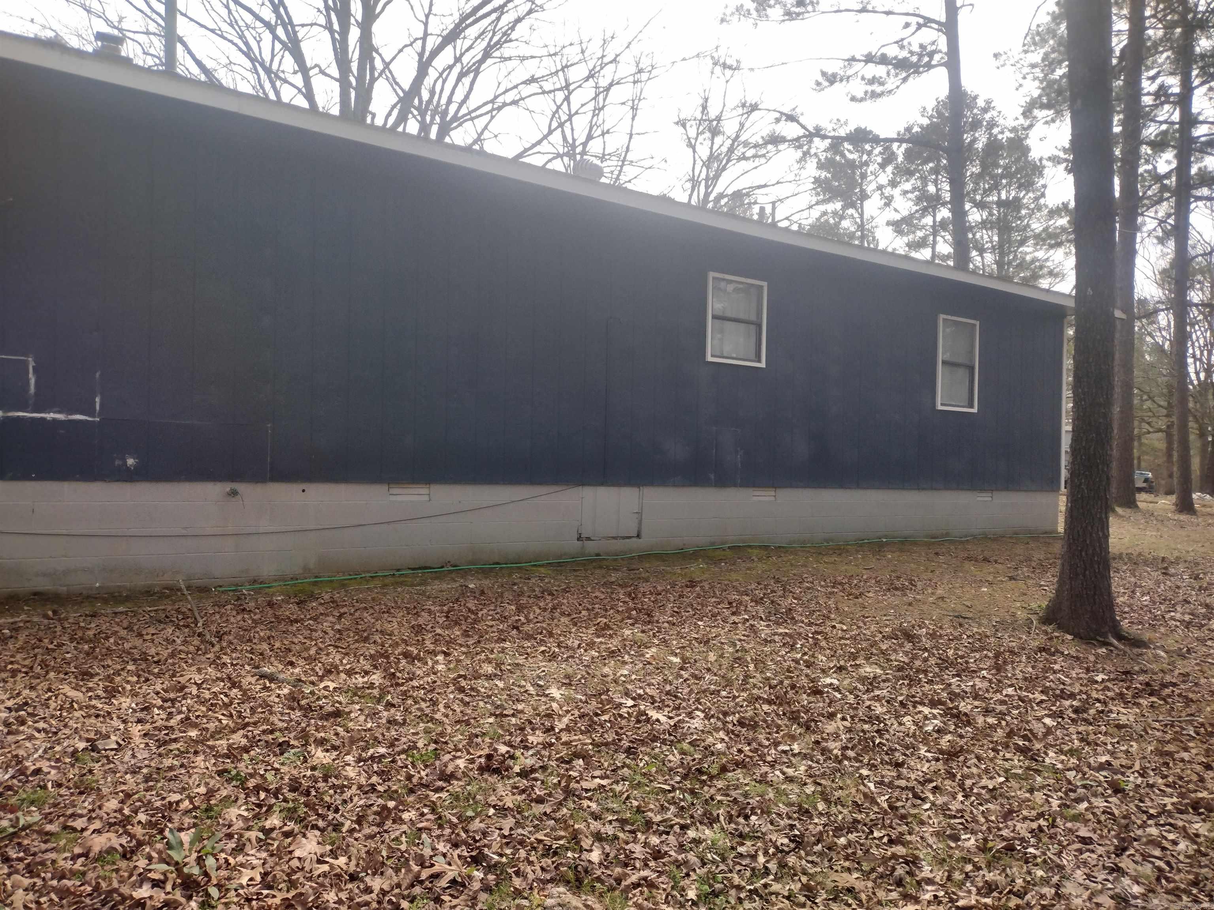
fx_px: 947
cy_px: 455
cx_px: 607
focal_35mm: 27
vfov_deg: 51.4
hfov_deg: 65.3
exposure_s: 1/1139
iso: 100
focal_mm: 4.71
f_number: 1.7
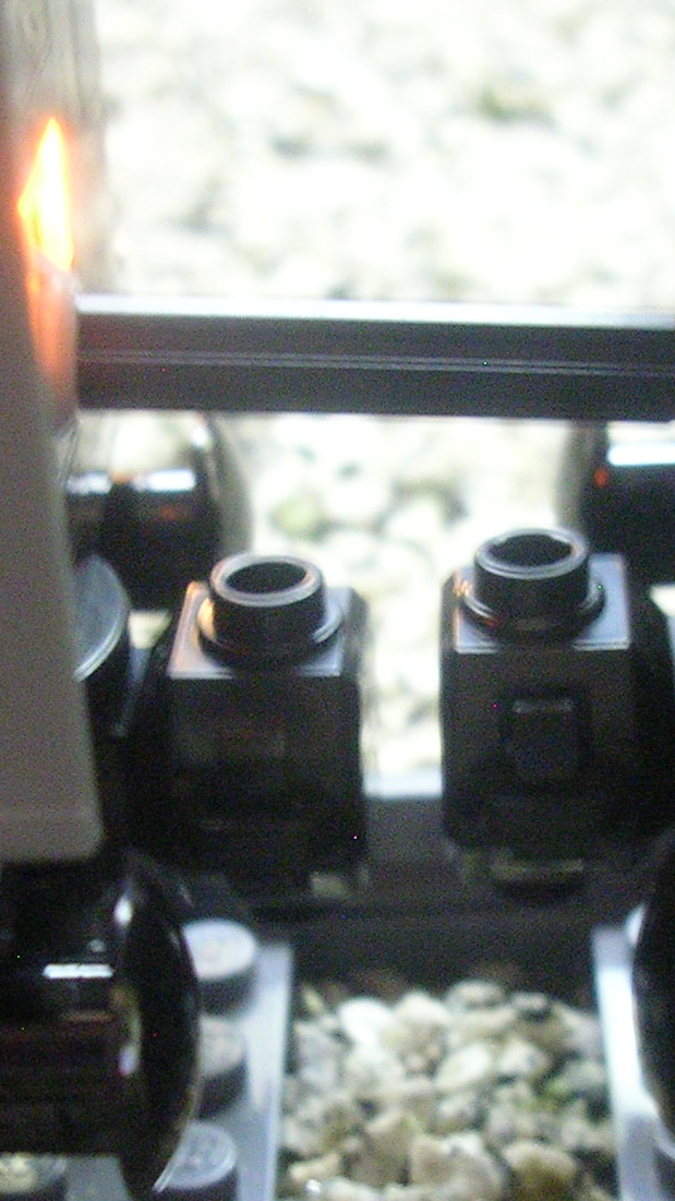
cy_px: 723
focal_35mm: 77
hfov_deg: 15.7
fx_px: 2451
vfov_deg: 27.5
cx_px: 406
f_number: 2.8
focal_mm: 5.8
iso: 200
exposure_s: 1.19
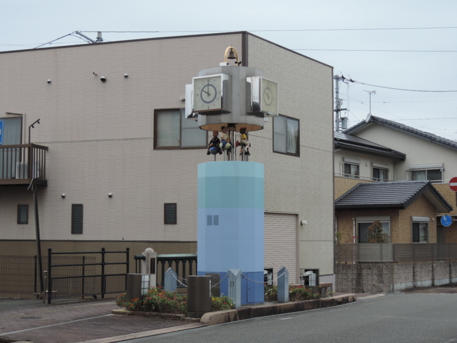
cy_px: 172
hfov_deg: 32.2
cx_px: 228
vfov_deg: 24.4
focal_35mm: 60
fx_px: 792
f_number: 3.7
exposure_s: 1/80
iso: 80
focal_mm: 10.7
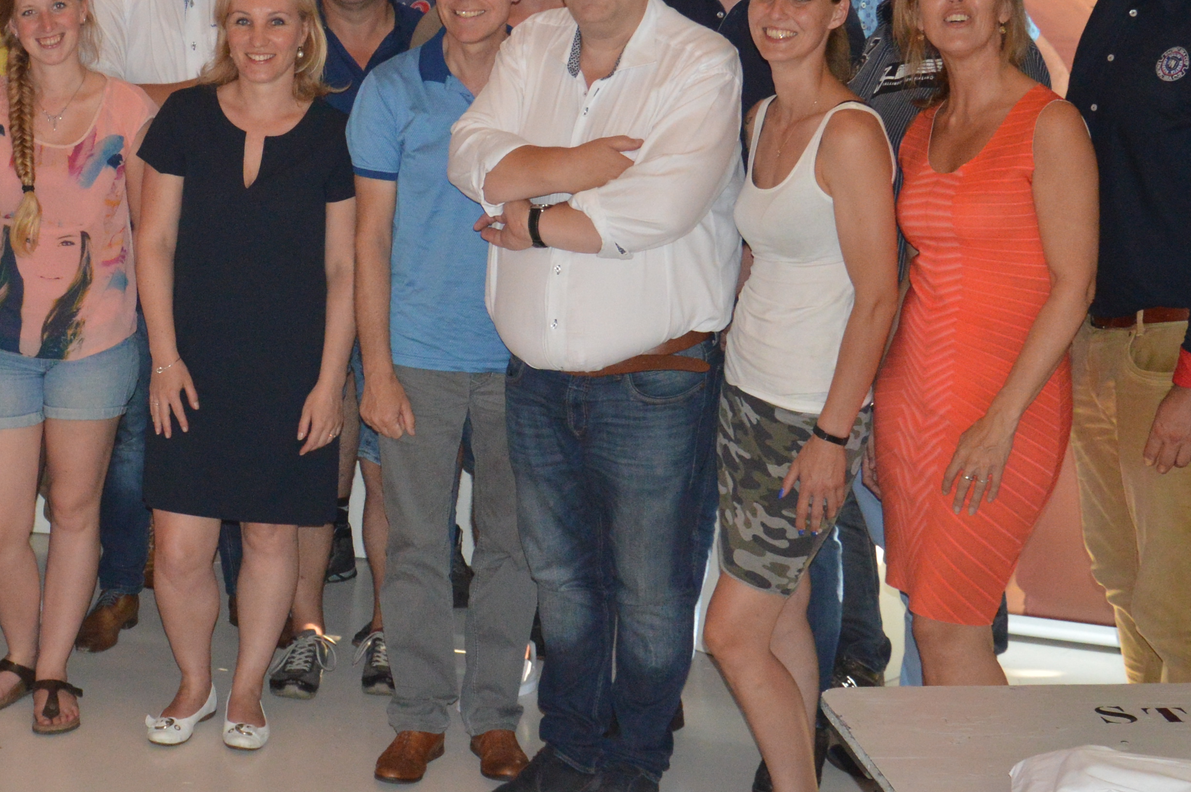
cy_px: 354
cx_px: 174
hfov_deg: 21.9
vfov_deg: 15.0
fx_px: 3015
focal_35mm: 91
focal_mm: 25
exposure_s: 1/60
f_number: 4
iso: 1100
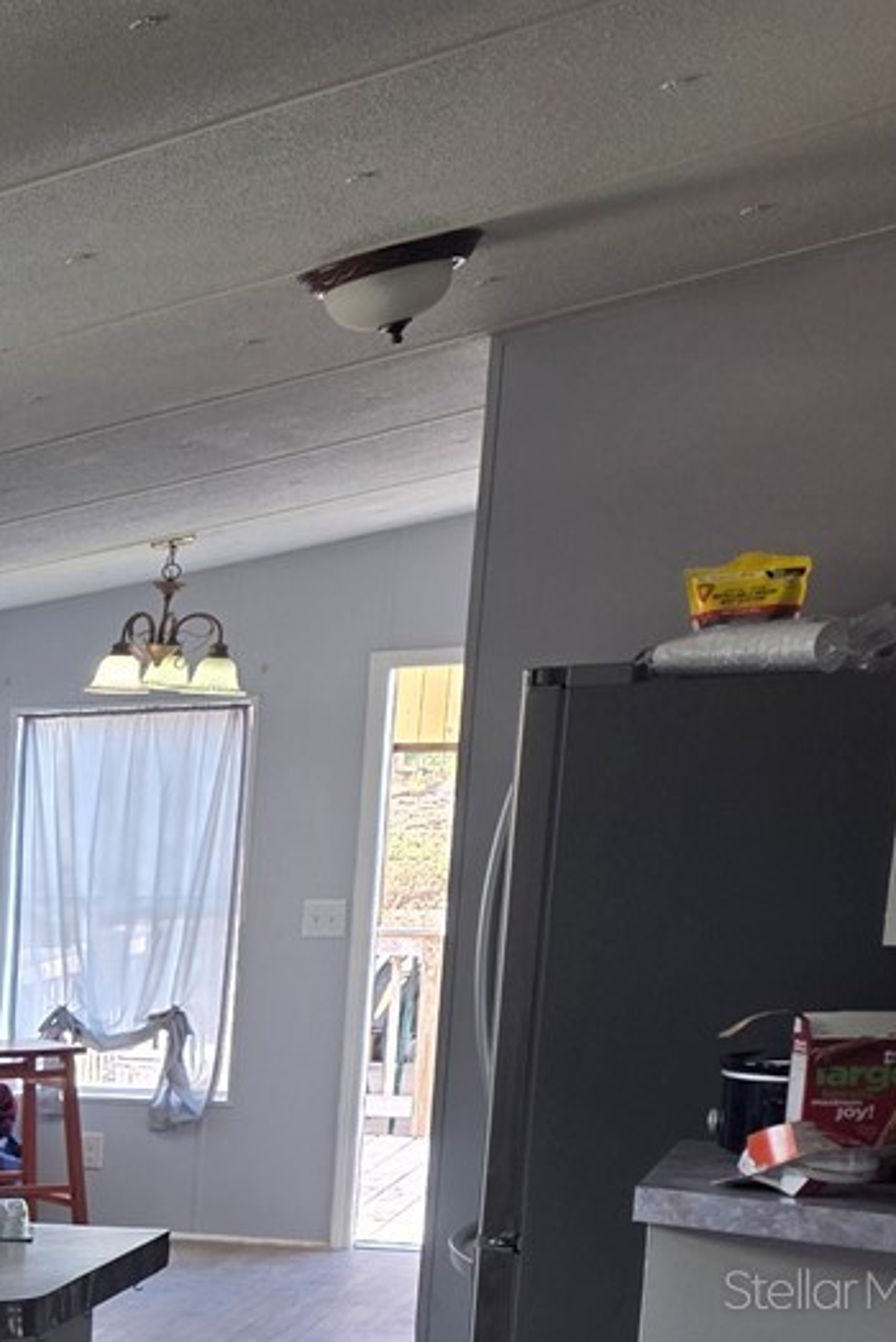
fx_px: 2722
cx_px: -1083
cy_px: 1288
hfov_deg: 14.3
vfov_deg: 26.5
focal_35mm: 73
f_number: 1.7
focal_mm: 6.25
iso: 80
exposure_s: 1/120
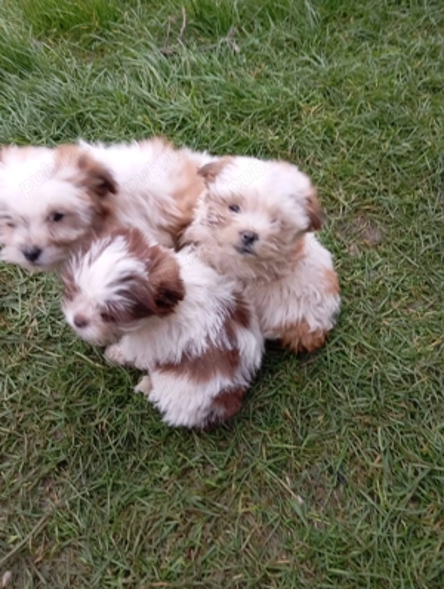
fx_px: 477
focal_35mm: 28
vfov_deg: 63.4
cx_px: 222
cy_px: 294
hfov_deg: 49.9
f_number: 1.8
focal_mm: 4.22
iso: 401
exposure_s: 1/50
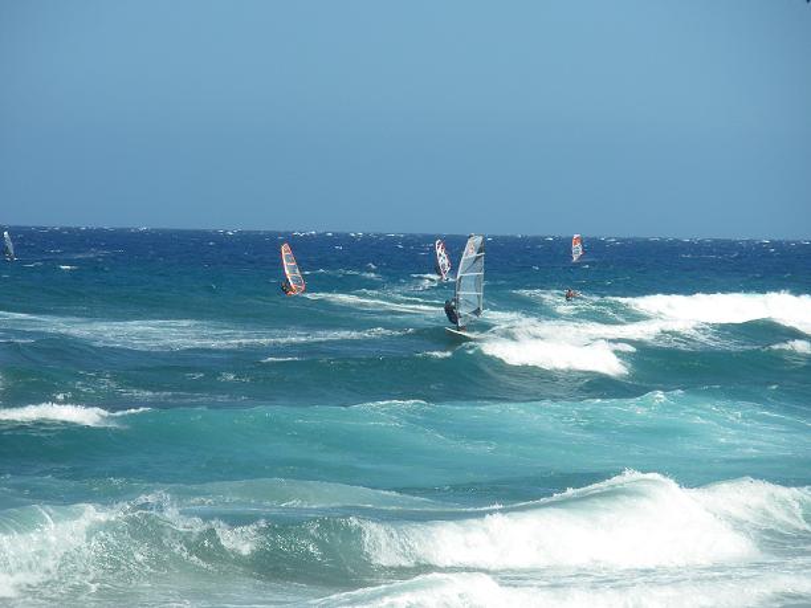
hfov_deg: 11.0
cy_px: 304
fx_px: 4217
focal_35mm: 180
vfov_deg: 8.2
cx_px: 406
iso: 80
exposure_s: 1/400
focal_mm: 31.5
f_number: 5.6
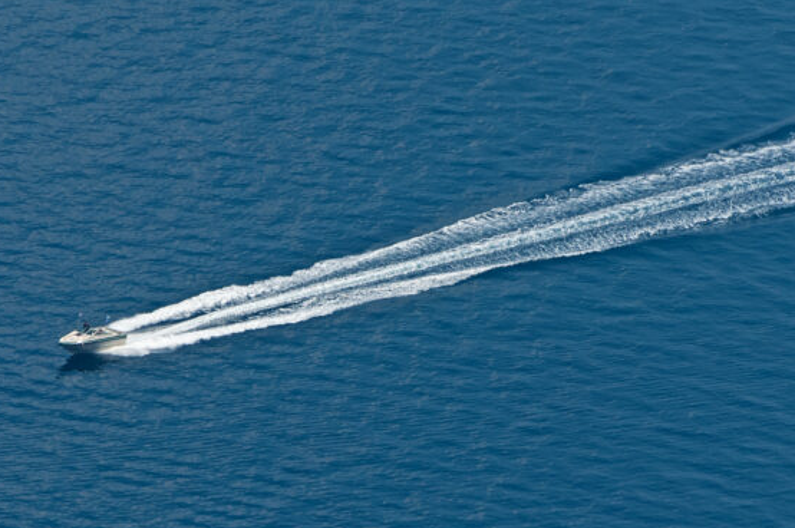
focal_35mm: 832
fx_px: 18352
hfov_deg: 2.5
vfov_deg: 1.6
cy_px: 326
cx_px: 337
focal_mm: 300
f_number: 7.1
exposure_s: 1/1000
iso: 200
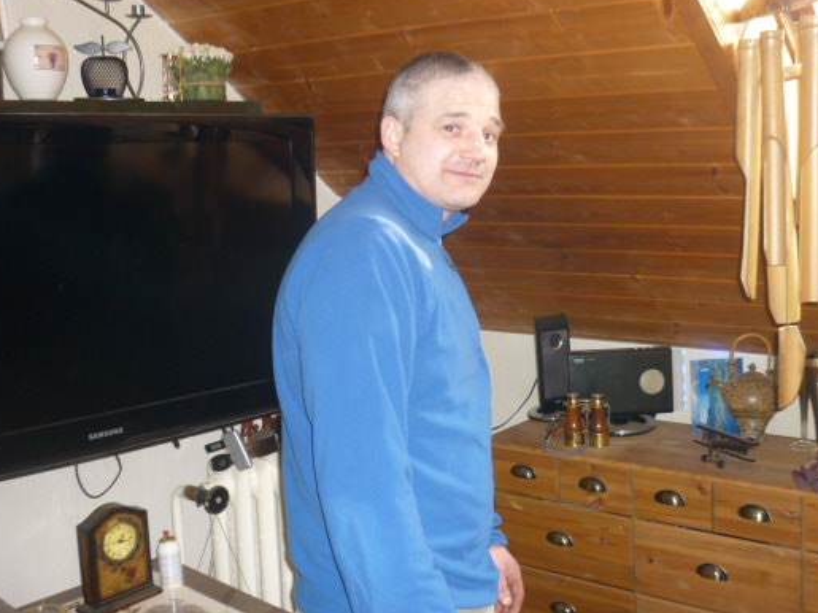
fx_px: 969
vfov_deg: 35.1
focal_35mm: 41
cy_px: 259
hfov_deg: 45.6
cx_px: 484
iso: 200
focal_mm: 5.5
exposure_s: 1/30
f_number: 2.8
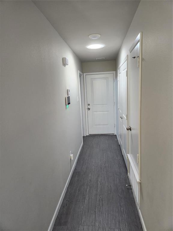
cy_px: 116
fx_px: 153
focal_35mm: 23
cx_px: 86
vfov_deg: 73.9
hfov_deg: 58.9
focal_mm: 5.4
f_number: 1.8
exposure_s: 1/120
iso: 320
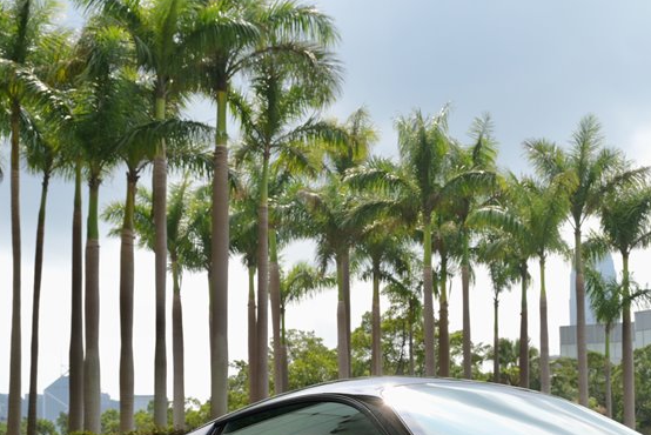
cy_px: 400
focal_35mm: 85
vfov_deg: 15.9
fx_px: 1538
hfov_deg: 23.6
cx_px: 505
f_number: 8
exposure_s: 1/320
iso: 200
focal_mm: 46
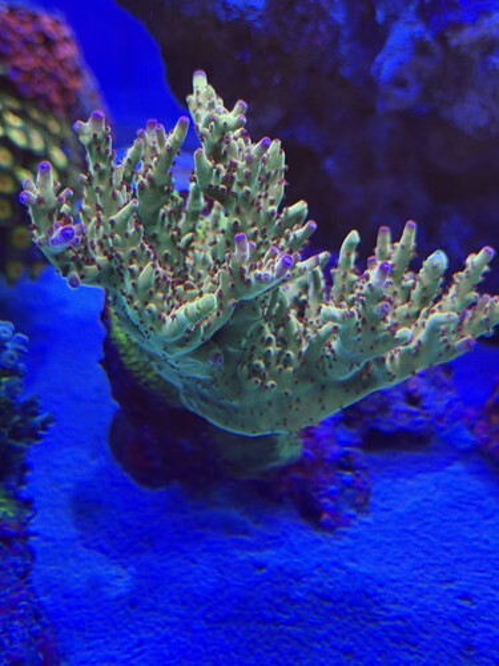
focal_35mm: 48
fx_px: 923
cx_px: 250
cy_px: 333
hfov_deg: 30.3
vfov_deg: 39.7
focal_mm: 6.76
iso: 500
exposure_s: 1/39
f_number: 1.78
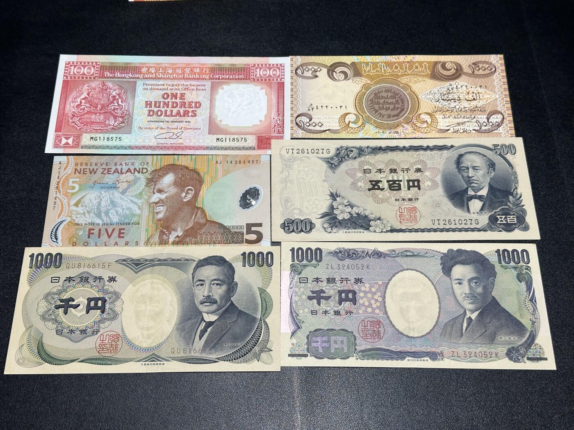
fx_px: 796
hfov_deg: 39.7
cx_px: 287
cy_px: 215
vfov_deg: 30.3
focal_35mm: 48
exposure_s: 1/50
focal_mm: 6.86
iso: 80
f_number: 1.78
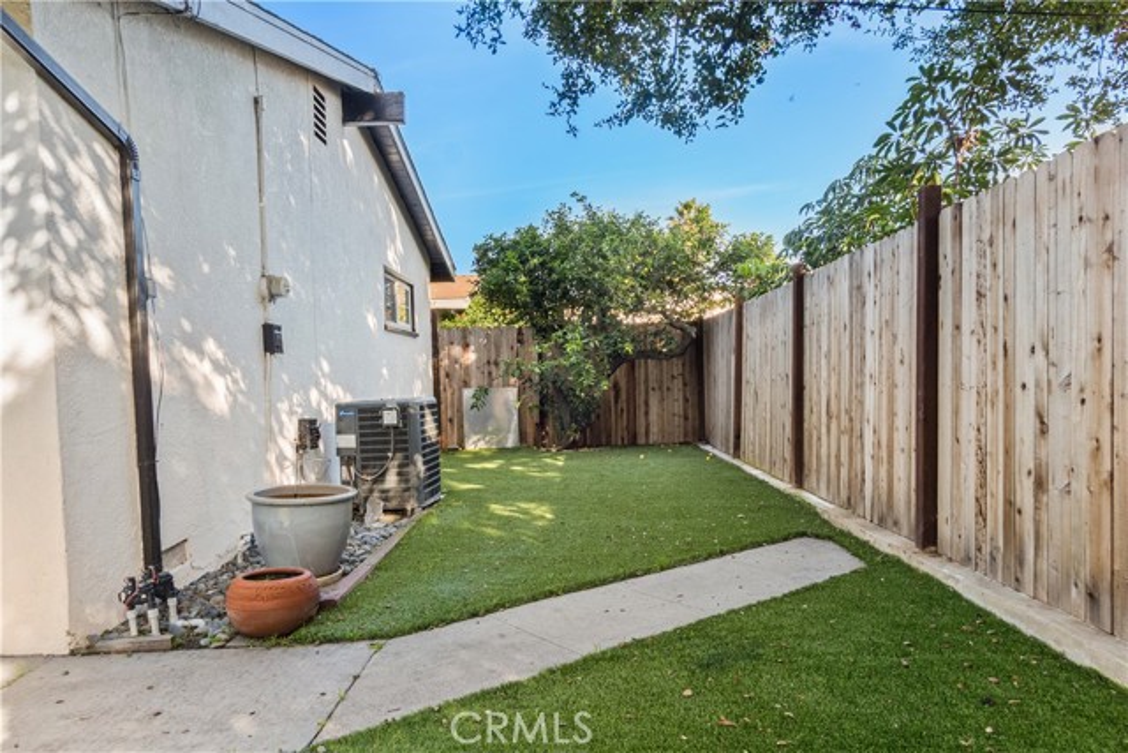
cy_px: 376
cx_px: 564
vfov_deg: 57.3
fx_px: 689
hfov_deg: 78.6
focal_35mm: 22
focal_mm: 15
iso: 400
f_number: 8
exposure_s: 1/50
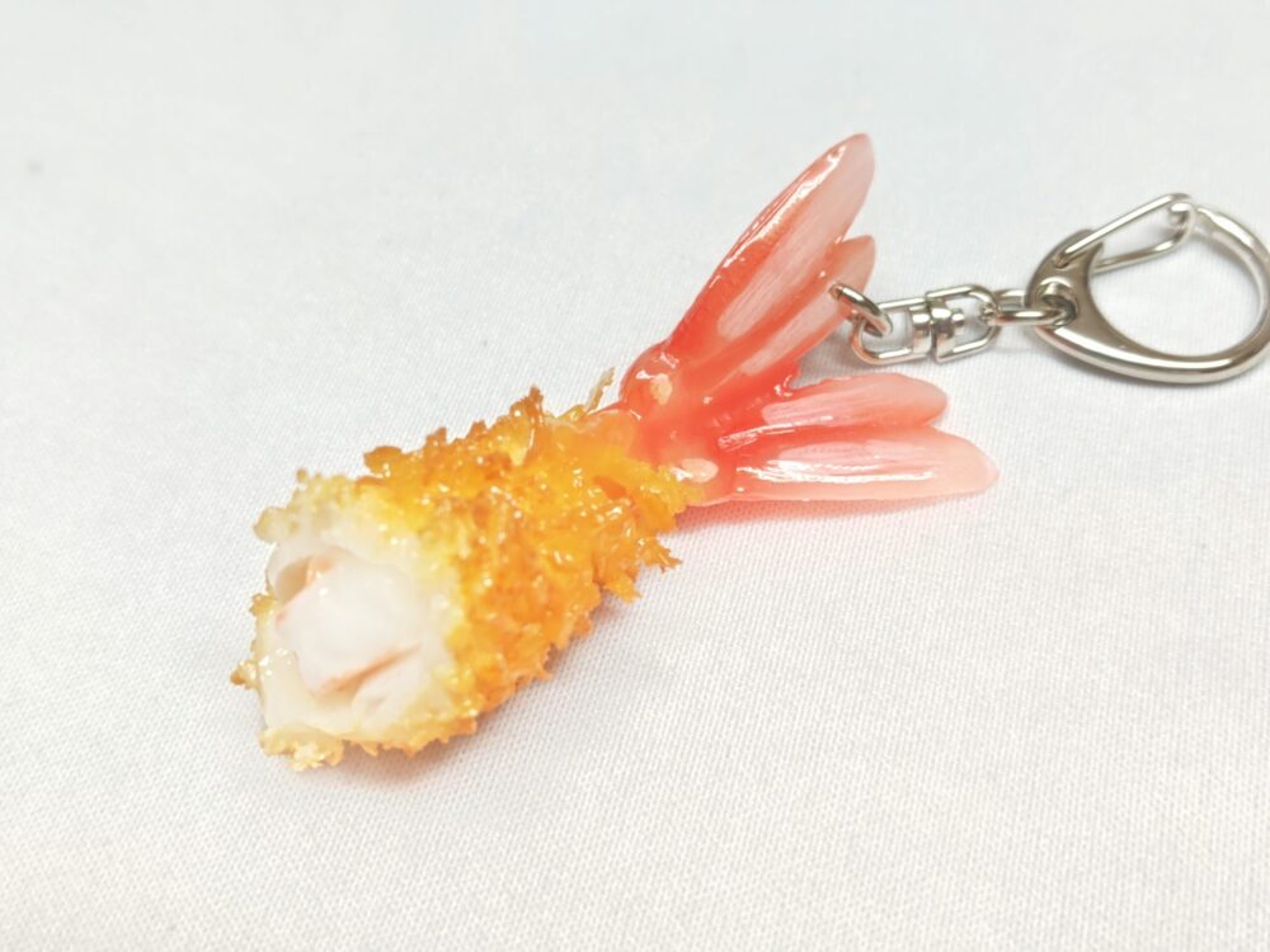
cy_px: 476
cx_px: 635
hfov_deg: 73.9
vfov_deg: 58.9
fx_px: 844
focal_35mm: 23
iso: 172
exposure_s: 1/50
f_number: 1.9
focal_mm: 5.56
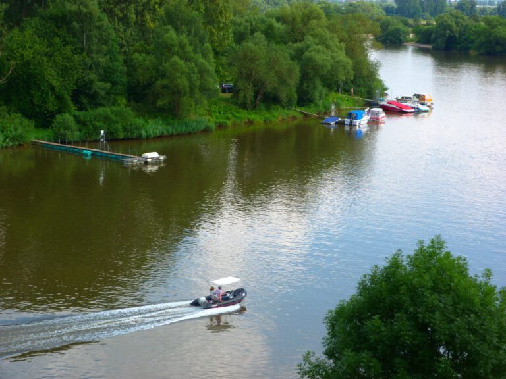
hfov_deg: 25.3
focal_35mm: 77
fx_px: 1126
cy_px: 190
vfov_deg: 19.1
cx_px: 253
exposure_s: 1/250
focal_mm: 13.8
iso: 80
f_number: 4
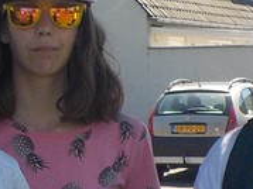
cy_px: 100
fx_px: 1256
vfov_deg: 8.6
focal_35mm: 172
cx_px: -163
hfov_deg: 10.9
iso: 125
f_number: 3.3
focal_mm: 4.1
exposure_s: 1/500
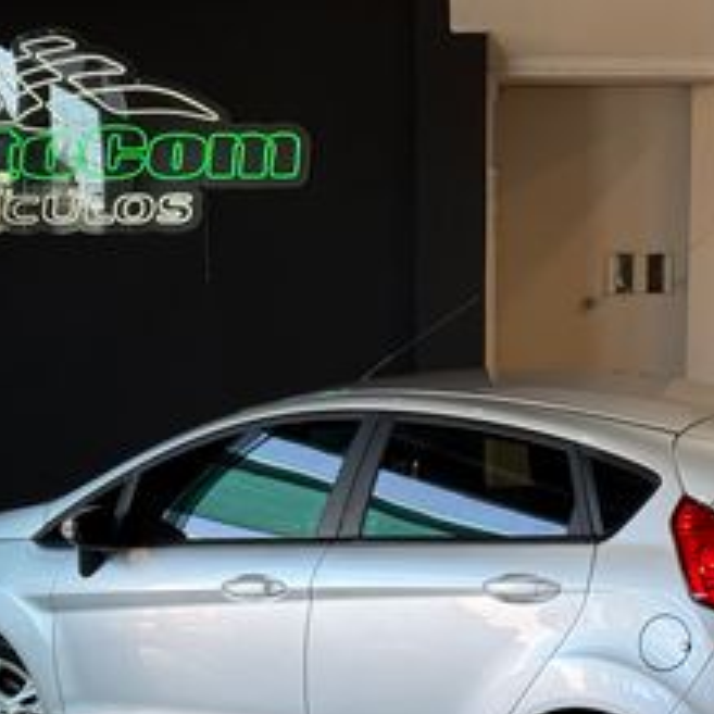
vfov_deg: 19.1
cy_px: 443
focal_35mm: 91
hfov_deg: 19.0
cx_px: 518
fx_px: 2124
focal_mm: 6.76
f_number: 1.78
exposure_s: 1/120
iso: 100
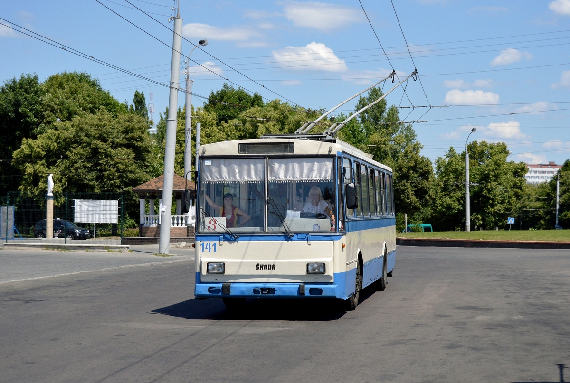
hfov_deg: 29.8
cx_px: 285
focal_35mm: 68
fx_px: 1072
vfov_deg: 20.3
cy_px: 192
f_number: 5.3
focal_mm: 45
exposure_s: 1/4000
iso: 800
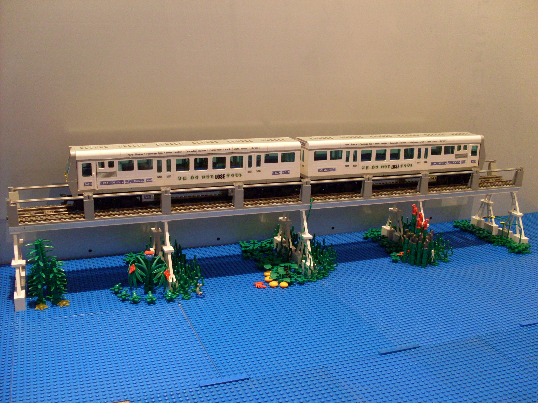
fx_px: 591
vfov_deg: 37.7
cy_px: 202
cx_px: 269
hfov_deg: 49.0
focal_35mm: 38
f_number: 2.8
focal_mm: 6.3
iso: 200
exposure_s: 1/6
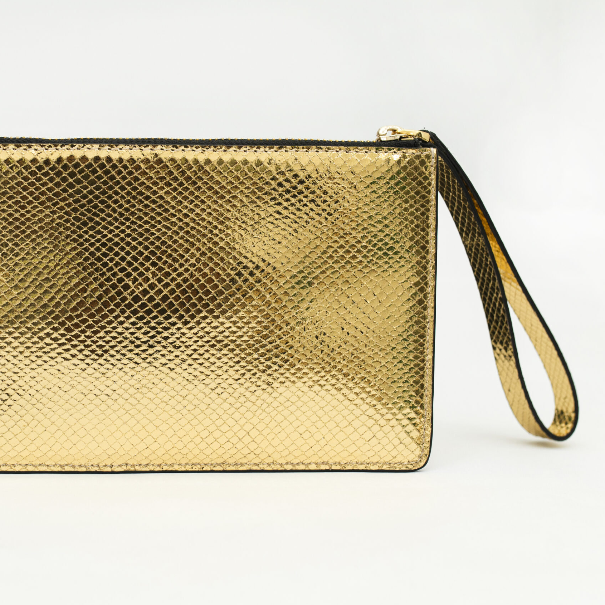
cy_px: 301
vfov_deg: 37.6
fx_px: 890
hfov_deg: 37.1
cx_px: 197
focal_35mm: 45
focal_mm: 35
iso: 500
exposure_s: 1/200
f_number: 5.6
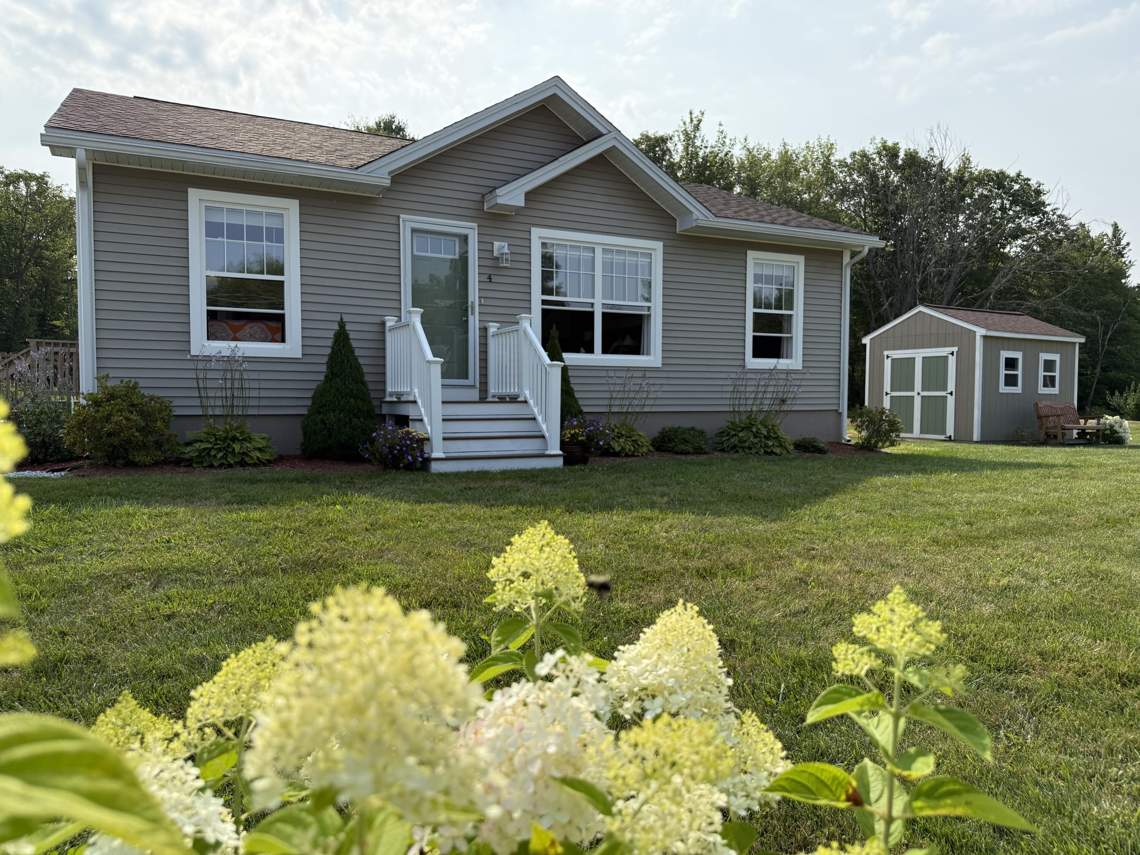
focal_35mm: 24
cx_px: 570
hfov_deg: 71.6
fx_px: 790
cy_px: 428
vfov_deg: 56.8
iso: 100
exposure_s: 1/4975
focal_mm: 6.76
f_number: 1.78
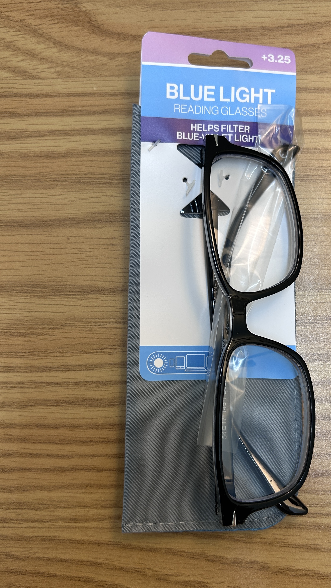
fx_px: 453
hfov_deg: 39.7
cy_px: 294
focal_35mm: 29
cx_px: 220
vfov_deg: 66.1
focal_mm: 5.7
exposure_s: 1/120
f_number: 1.5
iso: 64
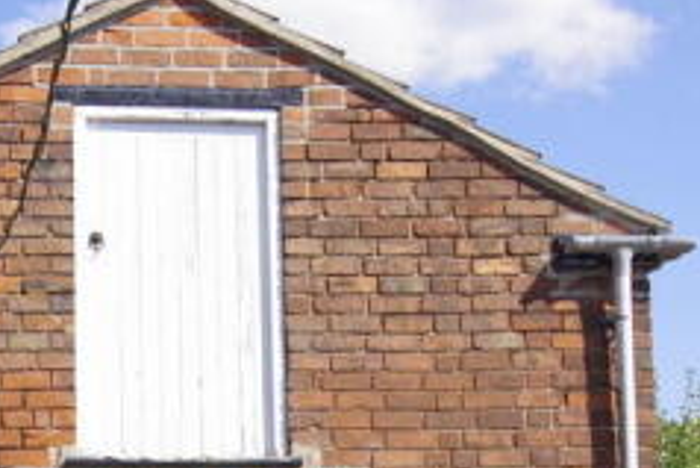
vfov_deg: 17.1
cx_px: 40
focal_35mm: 77
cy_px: 520
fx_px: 1498
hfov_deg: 25.3
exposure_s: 1/125
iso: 200
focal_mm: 19
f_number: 9
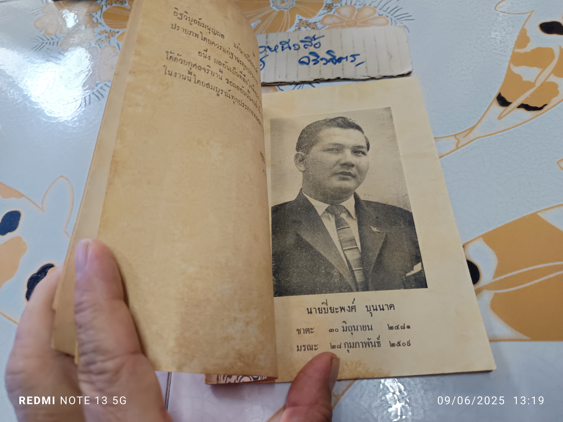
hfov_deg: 71.6
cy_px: 211
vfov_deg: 56.8
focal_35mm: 24
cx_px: 282
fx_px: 390
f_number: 1.7
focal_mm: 5.31
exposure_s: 1/50
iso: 584
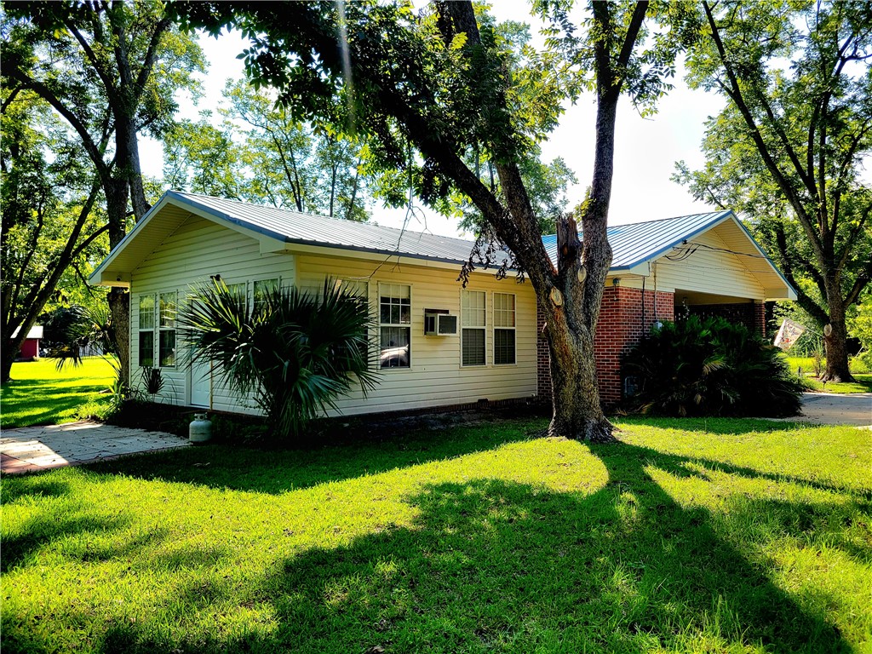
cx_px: 436
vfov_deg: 53.1
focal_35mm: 26
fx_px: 655
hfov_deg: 67.3
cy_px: 327
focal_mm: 5.4
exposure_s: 1/1429
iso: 40
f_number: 1.8
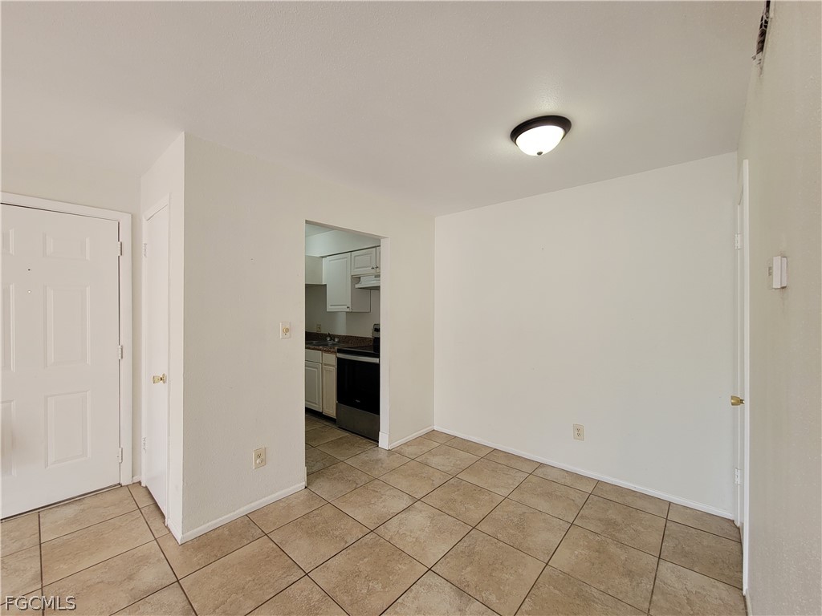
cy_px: 308
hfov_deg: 106.2
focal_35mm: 13
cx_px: 411
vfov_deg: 89.9
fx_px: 309
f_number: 2.2
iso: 100
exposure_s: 1/60
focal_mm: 2.2
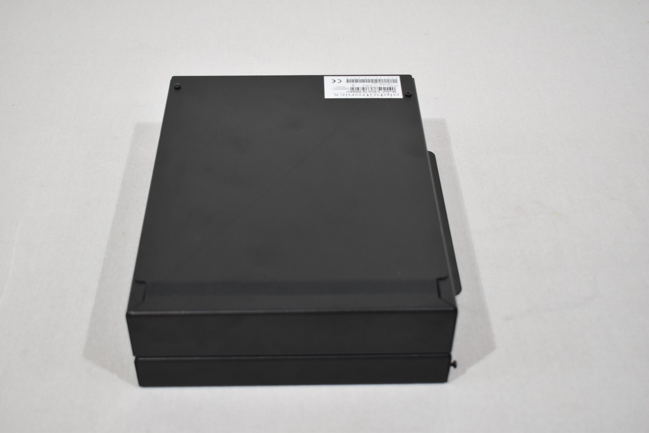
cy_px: 216
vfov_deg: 26.5
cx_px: 324
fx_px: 919
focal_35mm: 51
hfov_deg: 38.9
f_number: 4.5
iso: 800
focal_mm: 34
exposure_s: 1/125
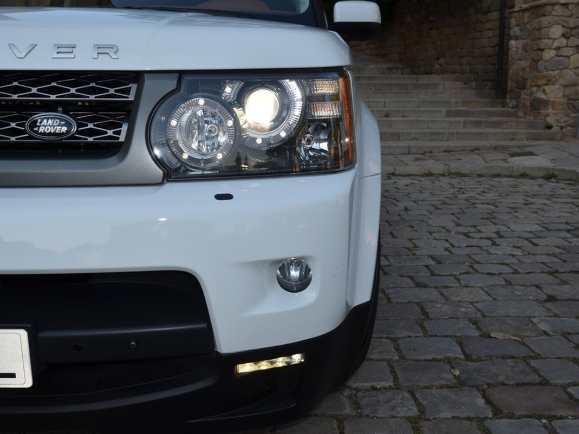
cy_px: 213
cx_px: 266
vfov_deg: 45.4
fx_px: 519
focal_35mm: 31
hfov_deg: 58.3
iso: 100
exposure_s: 1/200
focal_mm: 18
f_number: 7.1
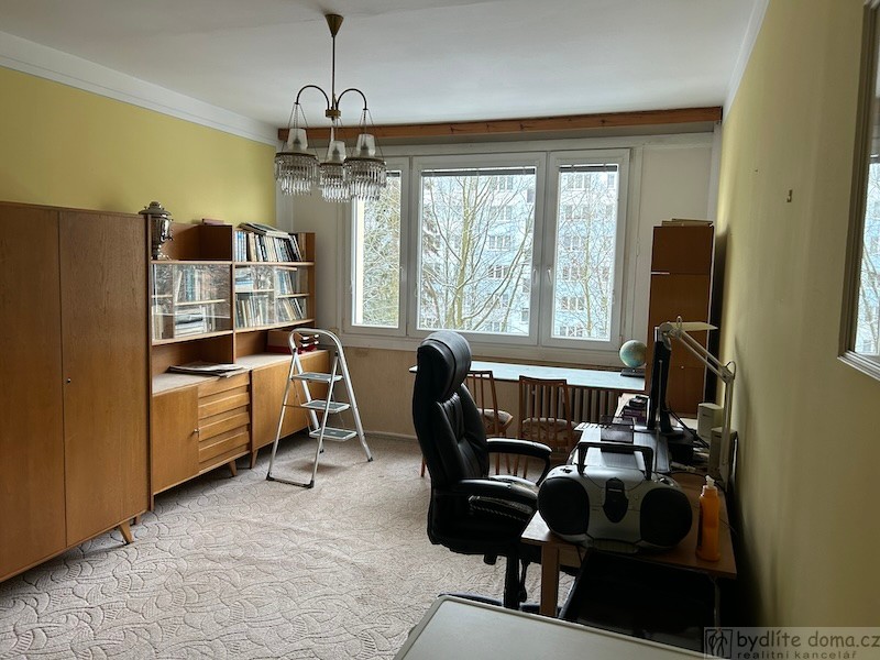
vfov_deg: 53.1
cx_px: 440
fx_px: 661
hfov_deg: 67.3
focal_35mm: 26
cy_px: 330
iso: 125
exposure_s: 1/67
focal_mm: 5.7
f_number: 1.5
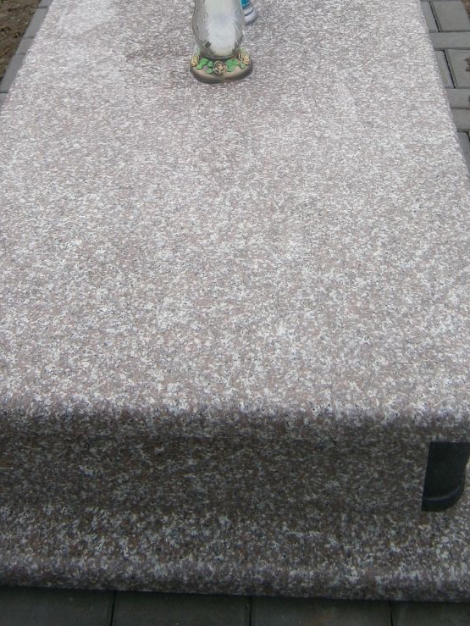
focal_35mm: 48
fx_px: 868
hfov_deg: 30.2
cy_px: 105
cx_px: 196
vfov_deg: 37.9
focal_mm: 4.7
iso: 80
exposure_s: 1/200
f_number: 2.8
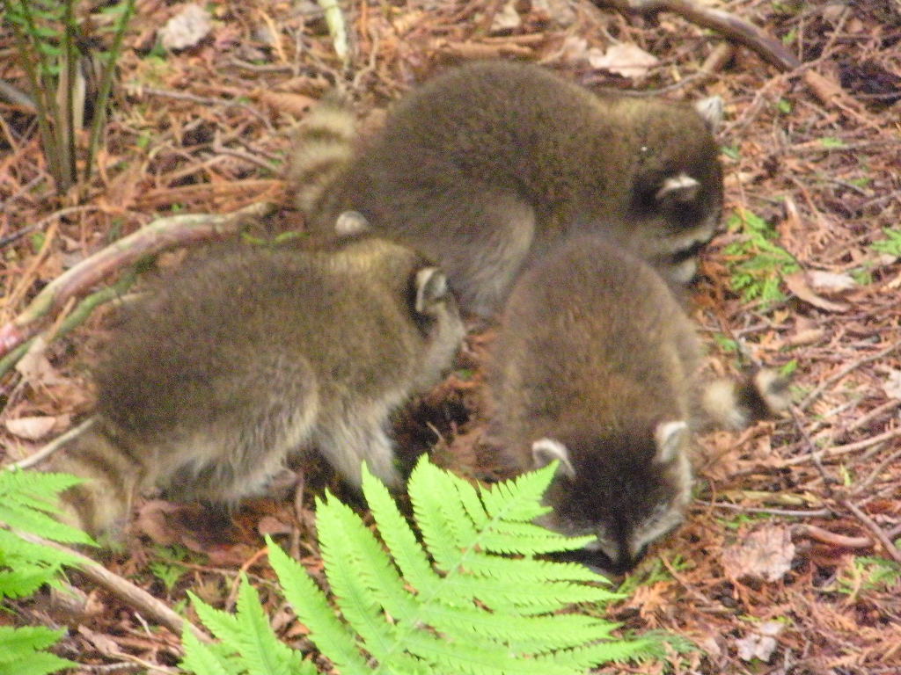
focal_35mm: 180
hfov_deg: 11.0
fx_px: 4685
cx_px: 450
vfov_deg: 8.2
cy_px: 338
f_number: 5.6
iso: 1600
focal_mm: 31.5
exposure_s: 1/60.7
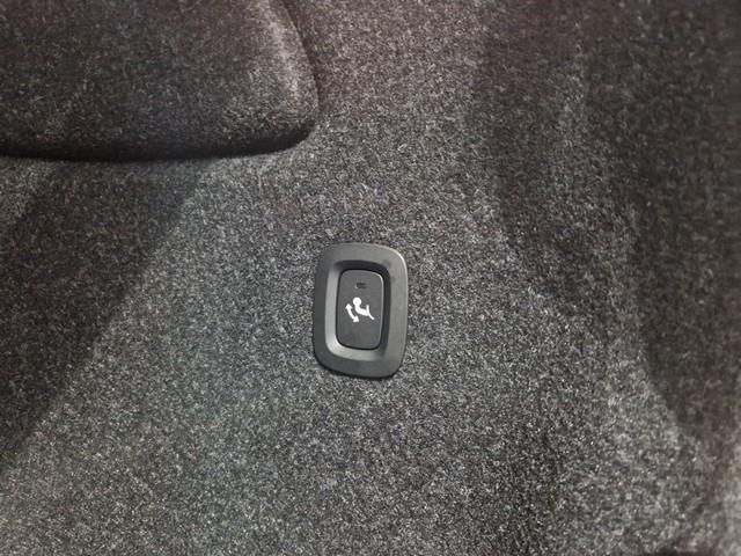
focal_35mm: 23
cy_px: 278
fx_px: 492
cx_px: 370
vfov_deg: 58.9
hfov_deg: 73.9
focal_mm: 5.4
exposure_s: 1/25
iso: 1250
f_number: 1.8
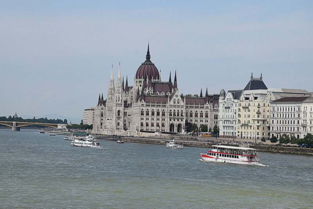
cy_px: 104
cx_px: 156
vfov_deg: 12.2
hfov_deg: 18.2
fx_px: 978
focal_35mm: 112
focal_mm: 75
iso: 280
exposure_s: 1/500
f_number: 11
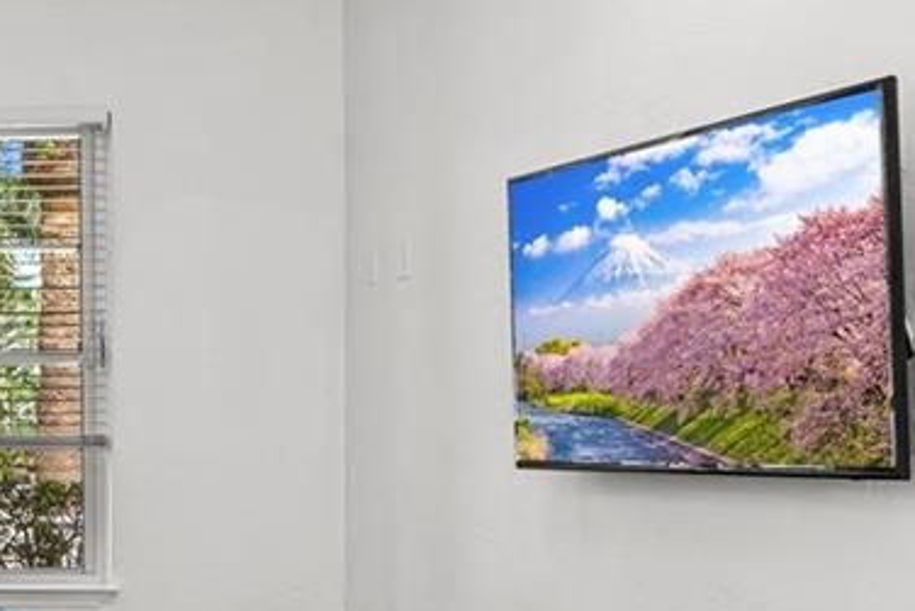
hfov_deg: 22.6
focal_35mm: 68
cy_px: 458
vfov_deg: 19.9
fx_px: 1729
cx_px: -557
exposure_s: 1/5
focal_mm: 16
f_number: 9
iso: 125
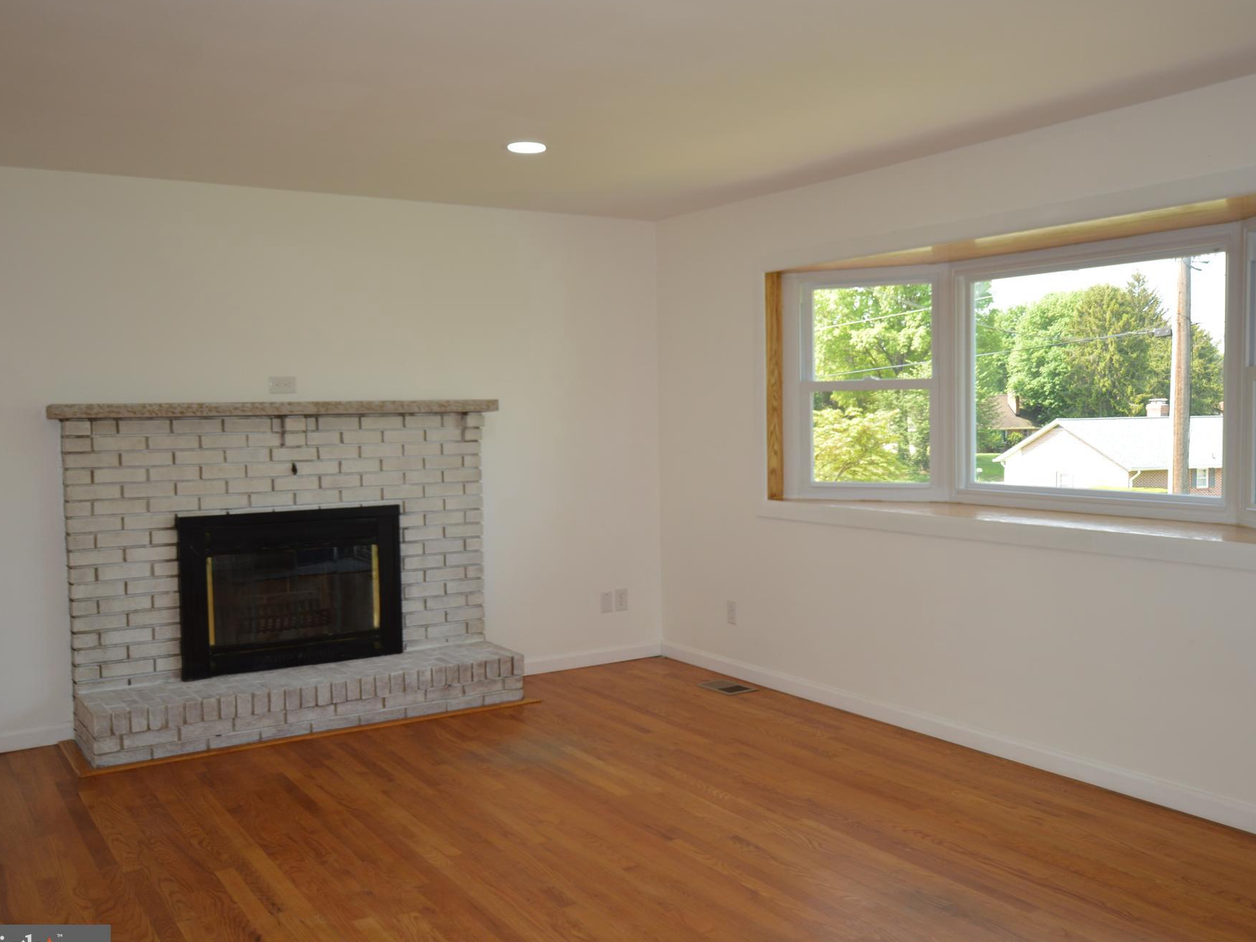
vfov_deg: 41.8
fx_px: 1234
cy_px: 484
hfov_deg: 53.9
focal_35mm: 34
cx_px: 692
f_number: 4
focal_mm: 20
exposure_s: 1/125
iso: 180
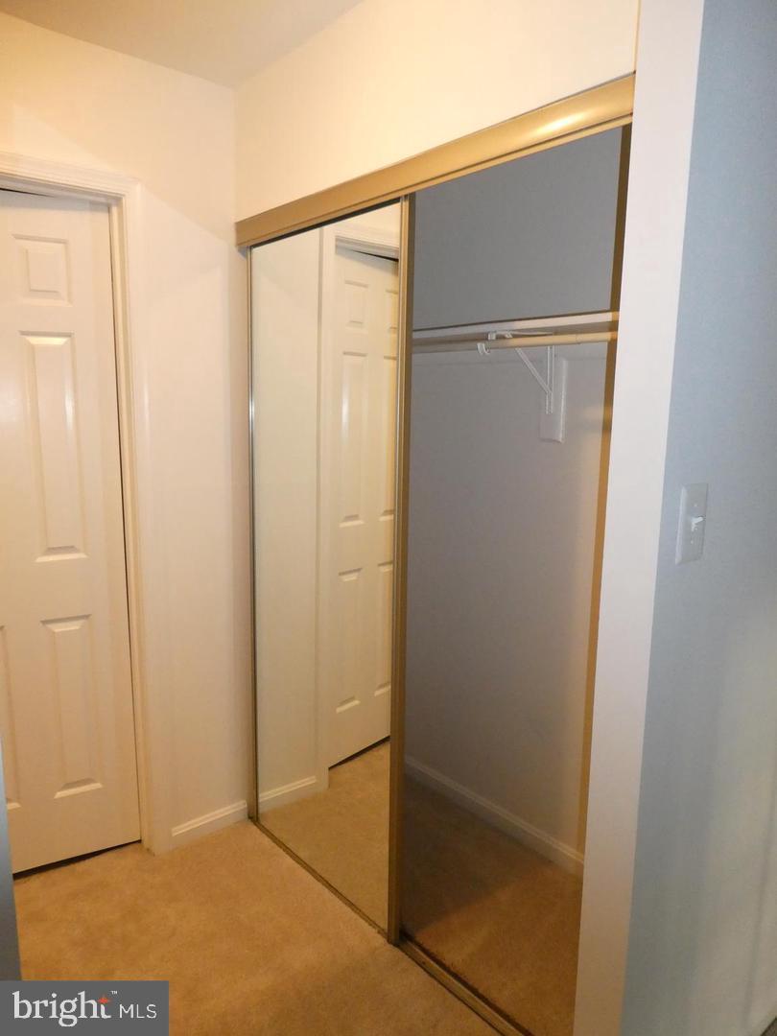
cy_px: 518
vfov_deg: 71.6
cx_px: 388
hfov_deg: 56.8
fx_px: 718
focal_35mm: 24
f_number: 3.3
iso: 800
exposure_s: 1/60
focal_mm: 4.3
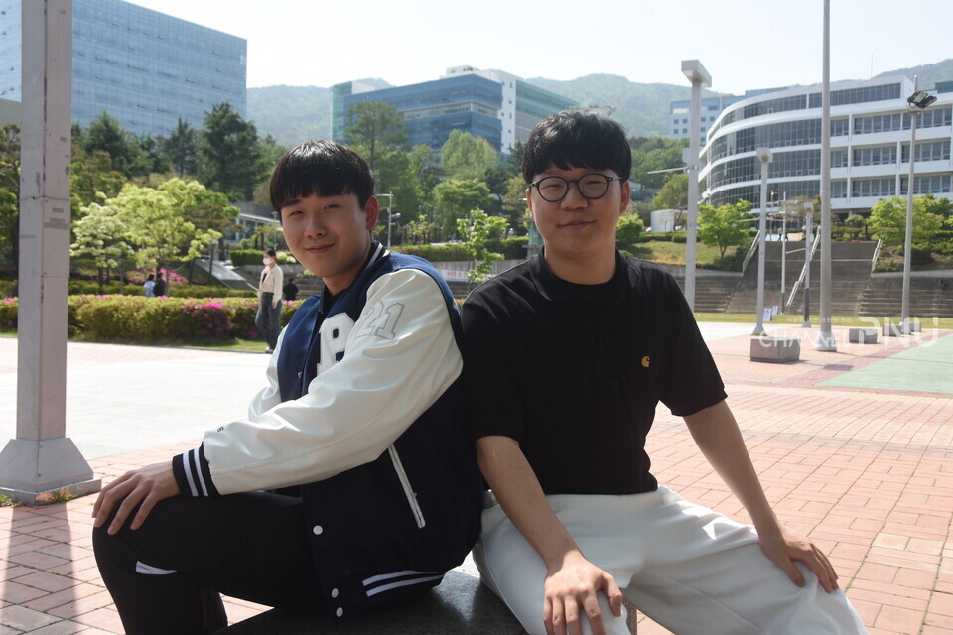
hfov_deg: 57.2
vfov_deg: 40.0
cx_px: 476
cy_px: 318
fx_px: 874
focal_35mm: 33
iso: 640
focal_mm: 22
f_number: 7.1
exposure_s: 1/2000
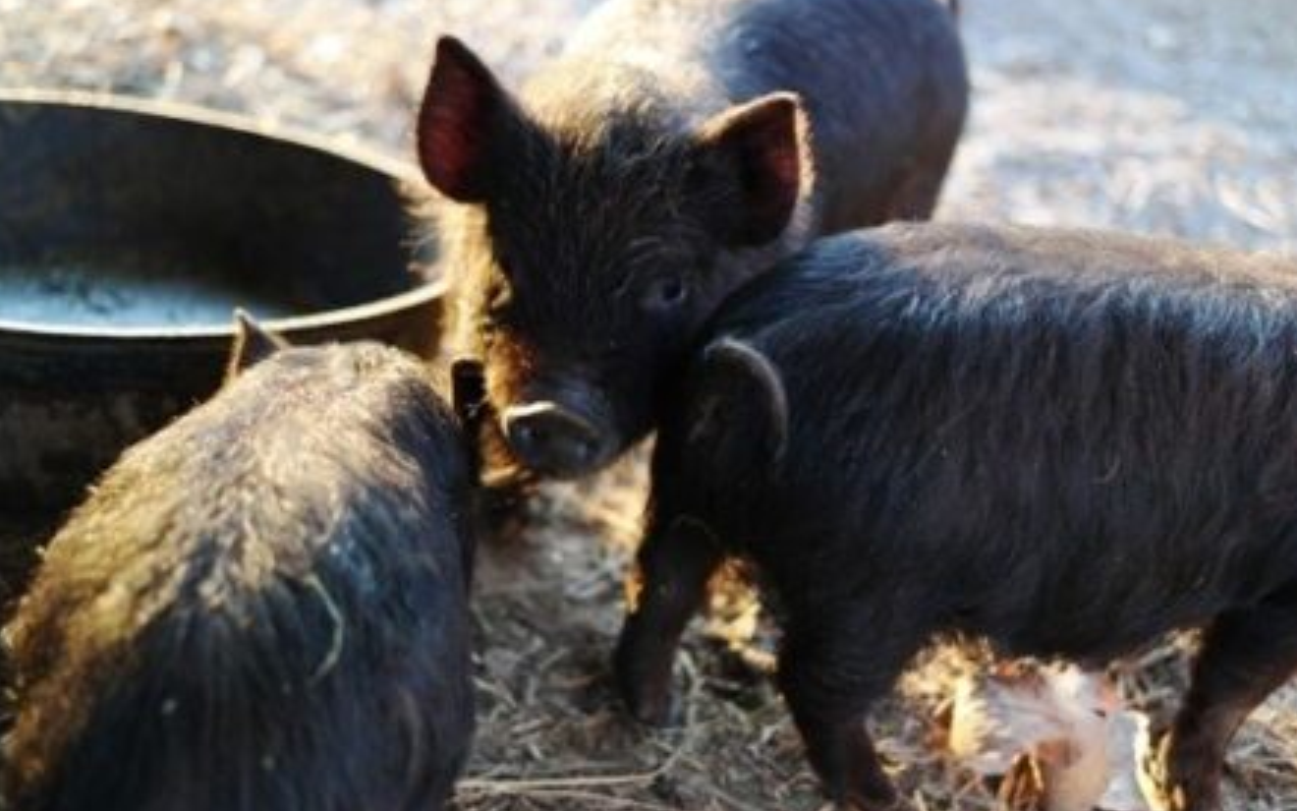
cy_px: 410
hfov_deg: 41.8
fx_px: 1697
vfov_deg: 26.9
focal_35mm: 48
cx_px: 637
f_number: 2
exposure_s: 1/50
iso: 400
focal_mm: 30
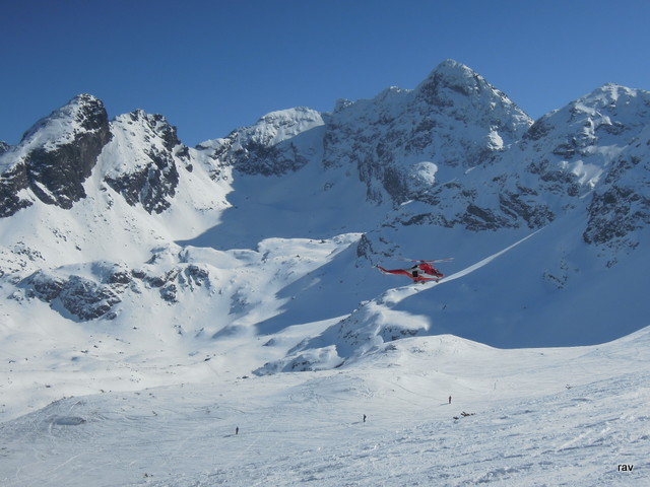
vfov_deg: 26.6
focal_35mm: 55
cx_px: 325
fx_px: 1033
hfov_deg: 34.9
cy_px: 244
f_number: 6.3
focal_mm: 9.9
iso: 160
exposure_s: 1/1250
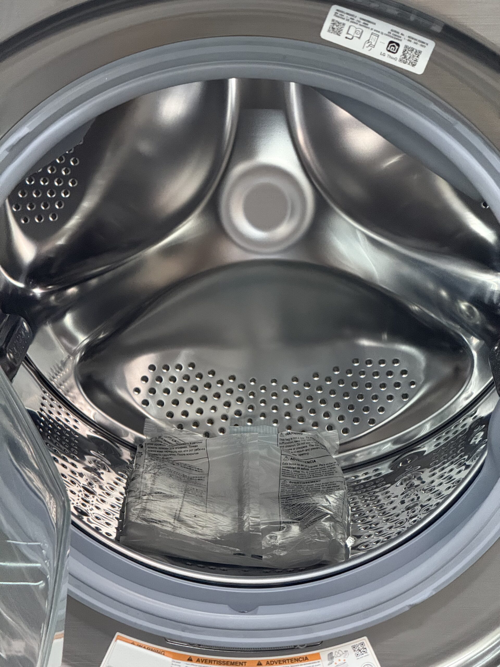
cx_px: 250
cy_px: 334
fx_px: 2311
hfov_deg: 12.3
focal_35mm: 120
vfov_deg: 16.4
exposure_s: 1/40
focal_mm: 15.66
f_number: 2.8
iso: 1000
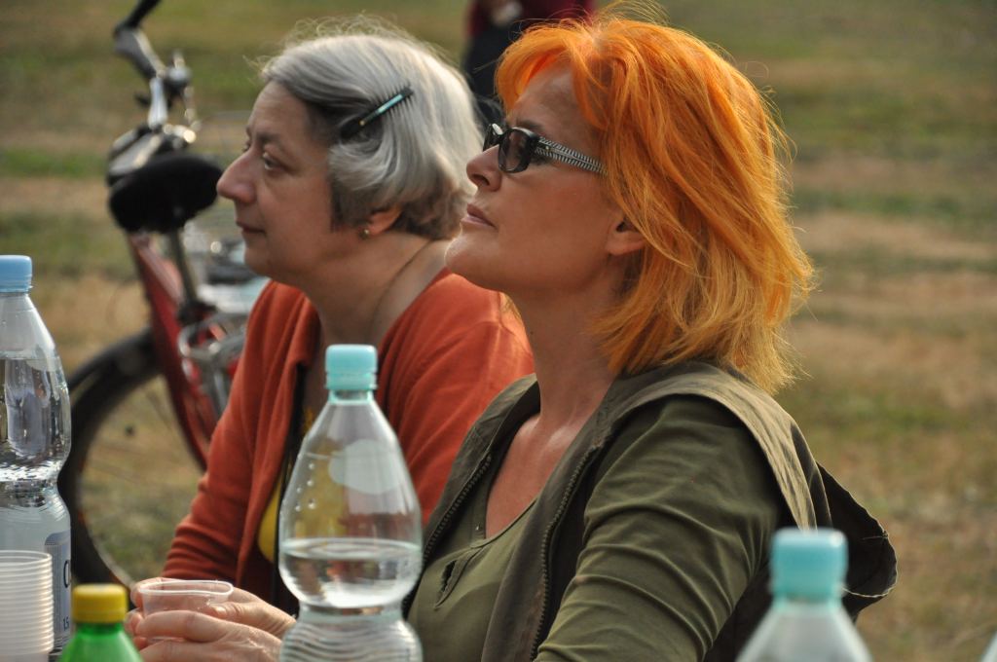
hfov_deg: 13.1
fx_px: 4356
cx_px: 498
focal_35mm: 158
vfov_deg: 8.7
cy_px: 331
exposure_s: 1/4000
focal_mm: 105
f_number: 5.6
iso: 1250
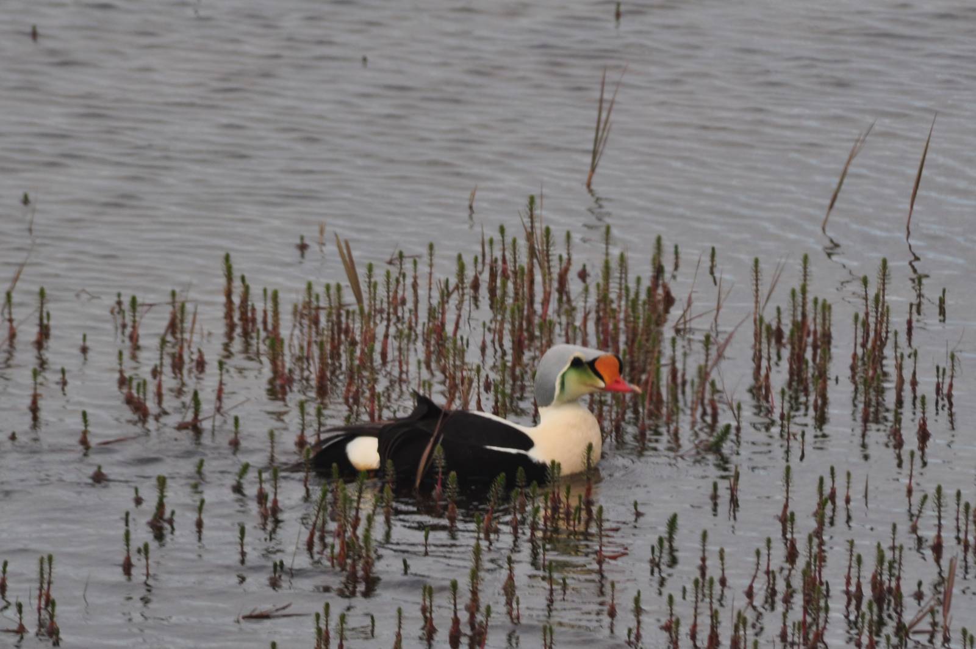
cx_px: 488
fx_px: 12186
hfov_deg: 4.6
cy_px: 324
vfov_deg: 3.0
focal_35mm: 450
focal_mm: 300
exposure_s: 1/250
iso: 220
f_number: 10
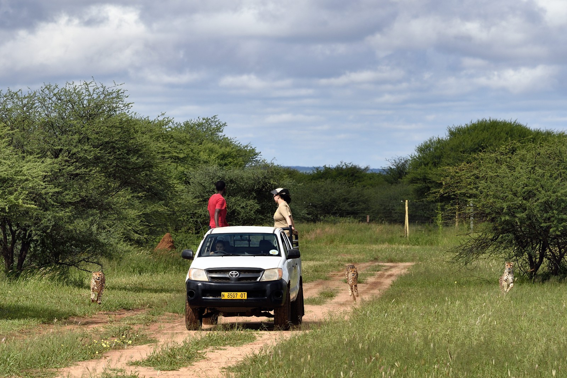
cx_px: 284
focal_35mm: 200
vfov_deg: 6.9
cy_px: 189
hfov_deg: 10.3
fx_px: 3149
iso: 400
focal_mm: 200
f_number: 10
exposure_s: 1/800
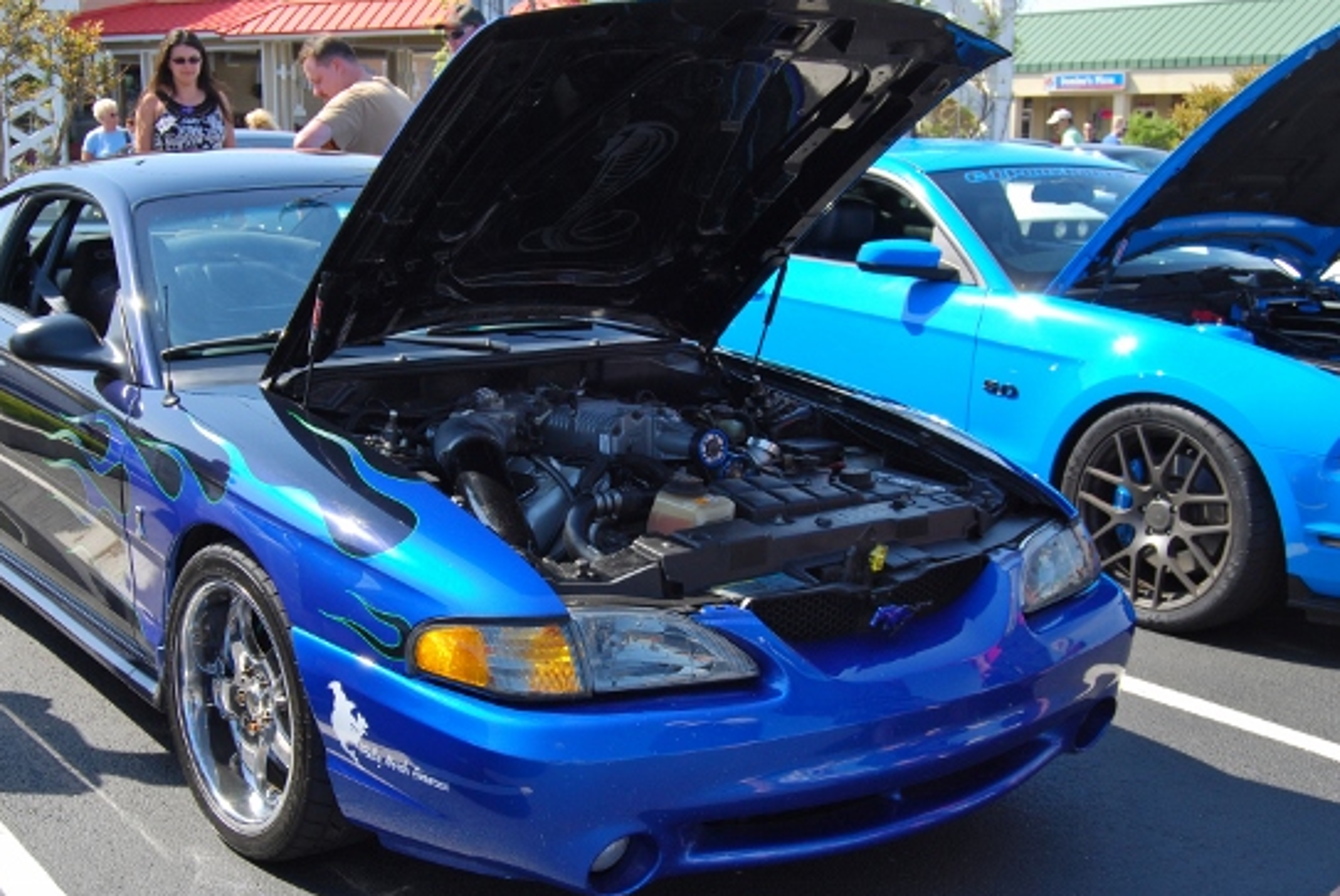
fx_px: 1714
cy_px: 484
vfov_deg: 29.3
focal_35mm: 46
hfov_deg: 42.6
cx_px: 585
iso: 200
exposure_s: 1/200
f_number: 7.1
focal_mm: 26
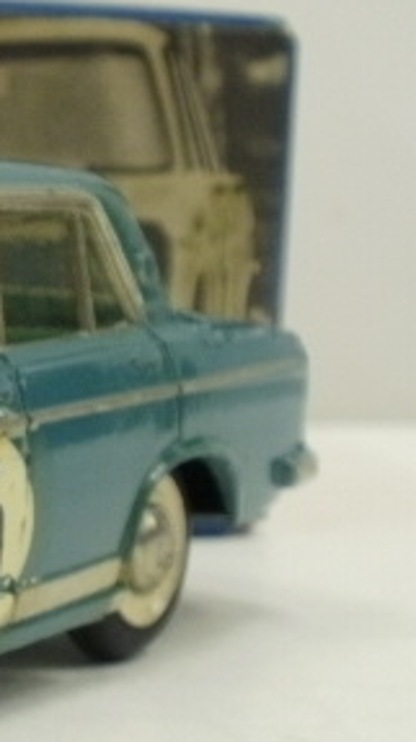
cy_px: 403
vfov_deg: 20.0
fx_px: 2103
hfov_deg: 10.6
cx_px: -341
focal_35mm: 107
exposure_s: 1/15
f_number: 4
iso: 125
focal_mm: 7.7
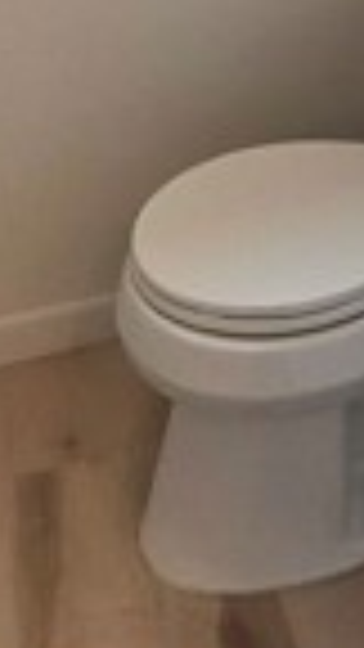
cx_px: 337
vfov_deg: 25.5
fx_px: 1081
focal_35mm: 63
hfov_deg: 18.7
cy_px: -310
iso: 64
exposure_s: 1/120
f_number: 2.2
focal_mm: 2.2
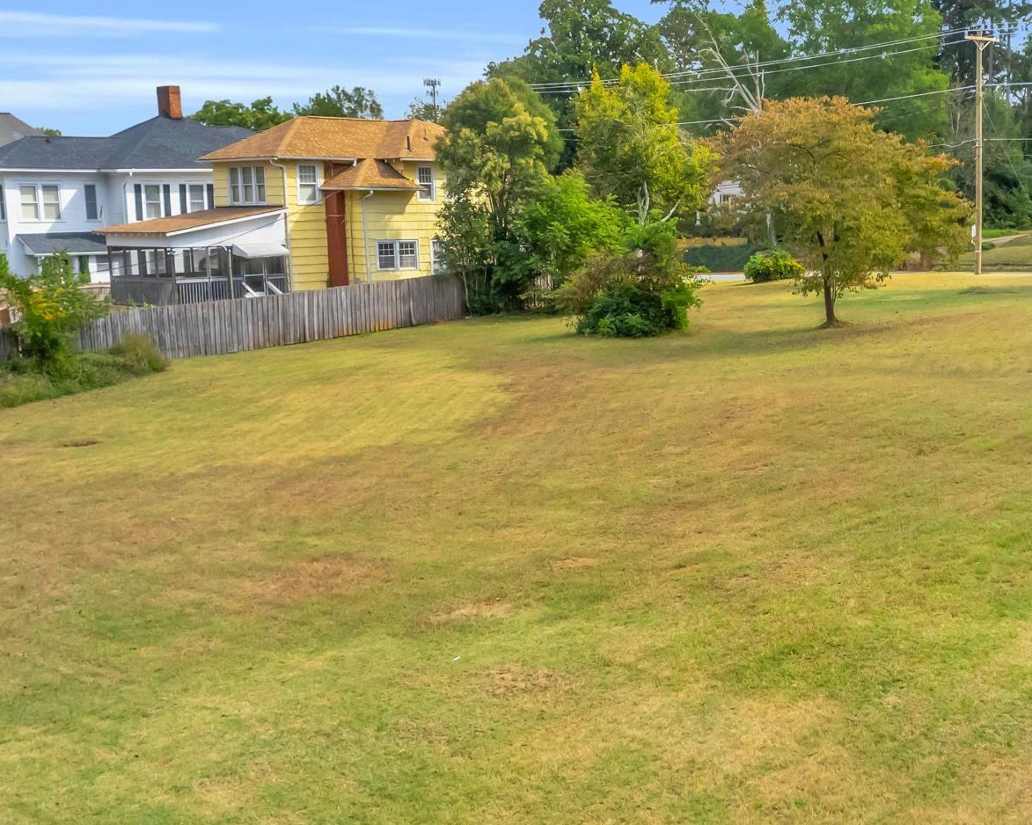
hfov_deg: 40.3
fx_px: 1344
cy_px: 439
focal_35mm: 44
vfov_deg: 34.1
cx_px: 823
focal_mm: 8.38
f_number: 2.8
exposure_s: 1/180
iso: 140
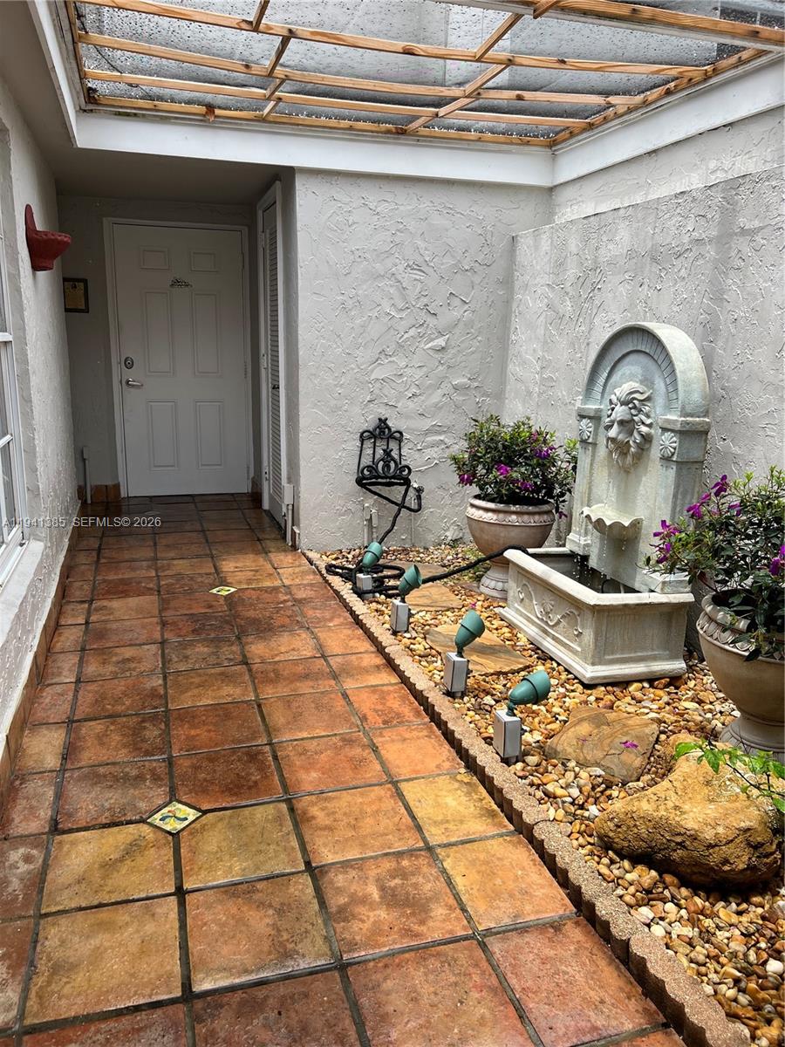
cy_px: 524
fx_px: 786
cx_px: 392
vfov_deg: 67.3
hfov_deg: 53.1
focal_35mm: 26
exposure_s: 1/1147
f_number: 1.5
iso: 50
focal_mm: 5.7
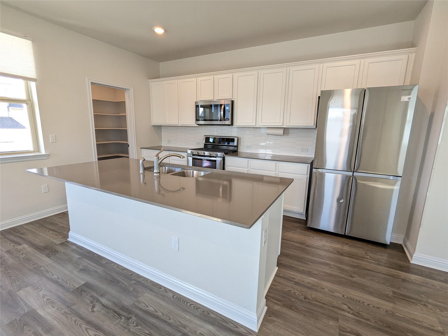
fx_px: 207
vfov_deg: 78.1
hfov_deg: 94.5
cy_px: 168
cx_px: 224
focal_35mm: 16
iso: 173
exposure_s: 1/120
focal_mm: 2.35
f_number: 2.2
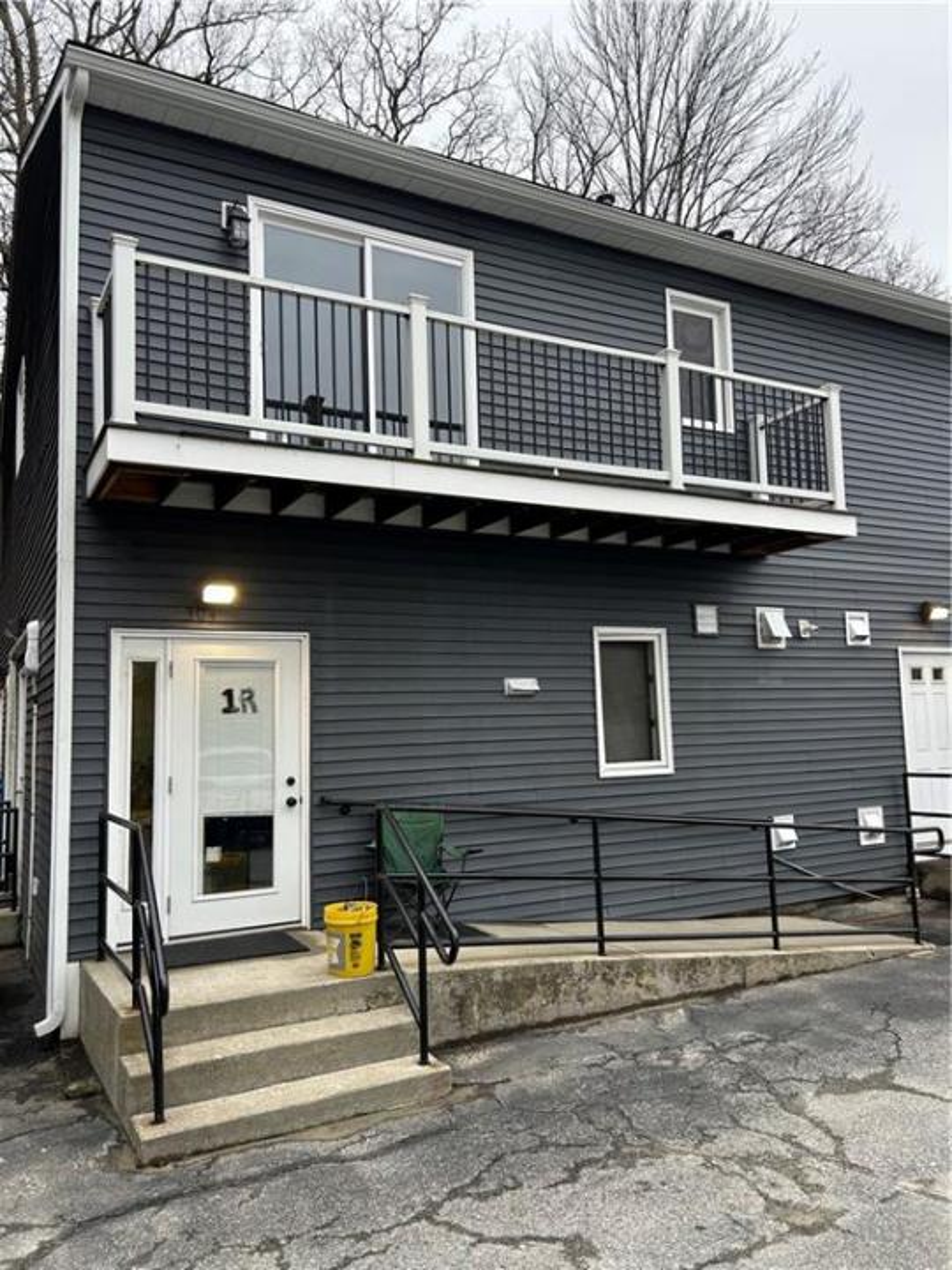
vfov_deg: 67.3
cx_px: 476
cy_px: 635
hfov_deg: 53.1
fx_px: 953
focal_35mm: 26
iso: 32
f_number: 1.5
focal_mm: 5.7
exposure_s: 1/124
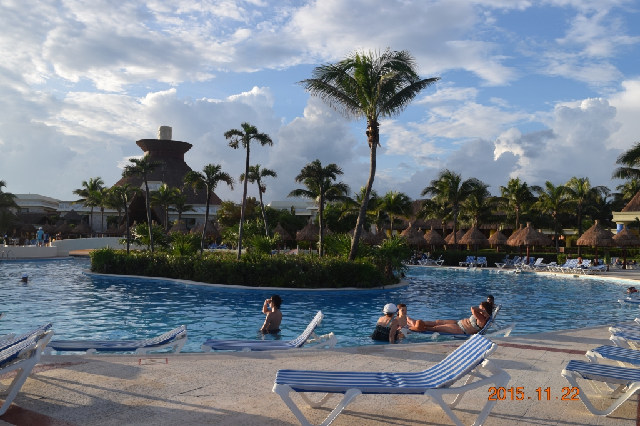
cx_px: 320
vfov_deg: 39.9
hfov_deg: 57.2
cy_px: 213
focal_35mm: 33
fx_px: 586
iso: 220
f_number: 8
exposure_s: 1/250
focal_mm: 22
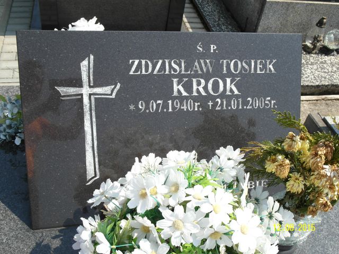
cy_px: 127
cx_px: 170
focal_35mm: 36
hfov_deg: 51.4
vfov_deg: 39.7
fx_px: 353
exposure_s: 1/500
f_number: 4.2
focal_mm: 7.8
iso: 80
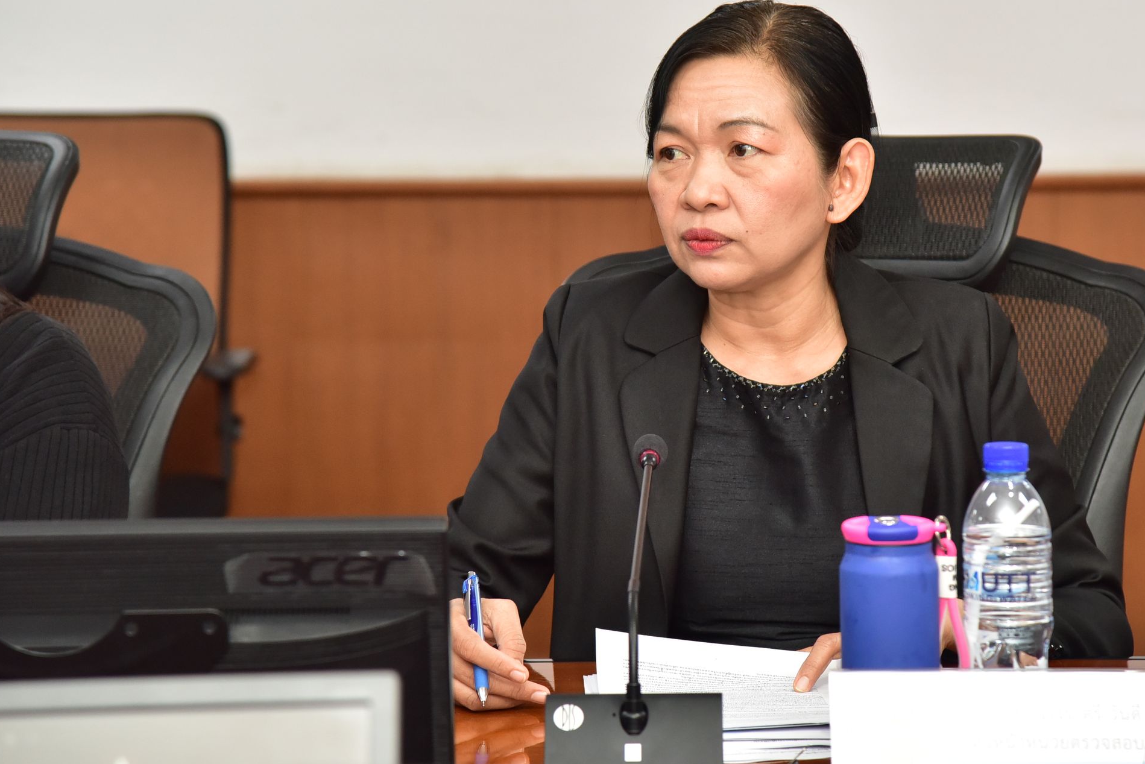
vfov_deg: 8.7
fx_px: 5026
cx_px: 651
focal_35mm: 158
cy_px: 295
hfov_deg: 13.0
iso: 2000
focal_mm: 120
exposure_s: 1/125
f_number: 5
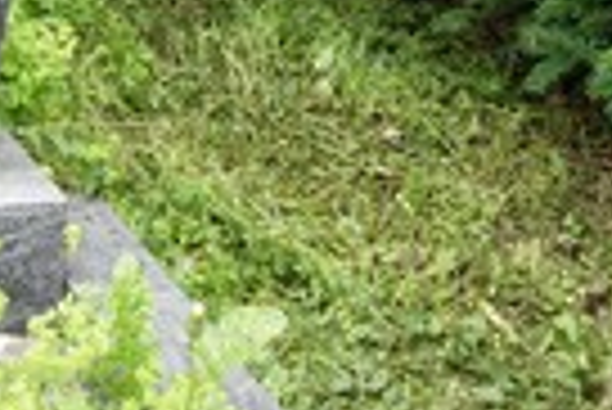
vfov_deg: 10.1
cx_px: -126
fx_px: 2246
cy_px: -225
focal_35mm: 132
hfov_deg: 15.0
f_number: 5.6
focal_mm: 26
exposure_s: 1/200
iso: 500
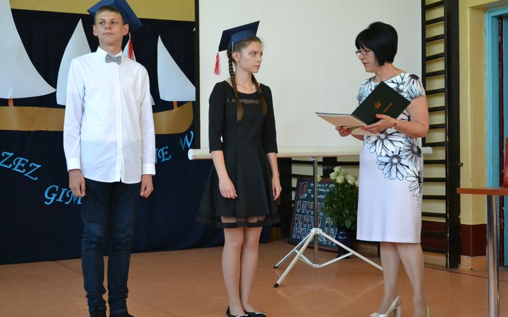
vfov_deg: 23.1
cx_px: 272
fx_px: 775
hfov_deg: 36.3
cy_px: 156
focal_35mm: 56
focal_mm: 34
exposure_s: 1/250
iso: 3200
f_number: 4.2
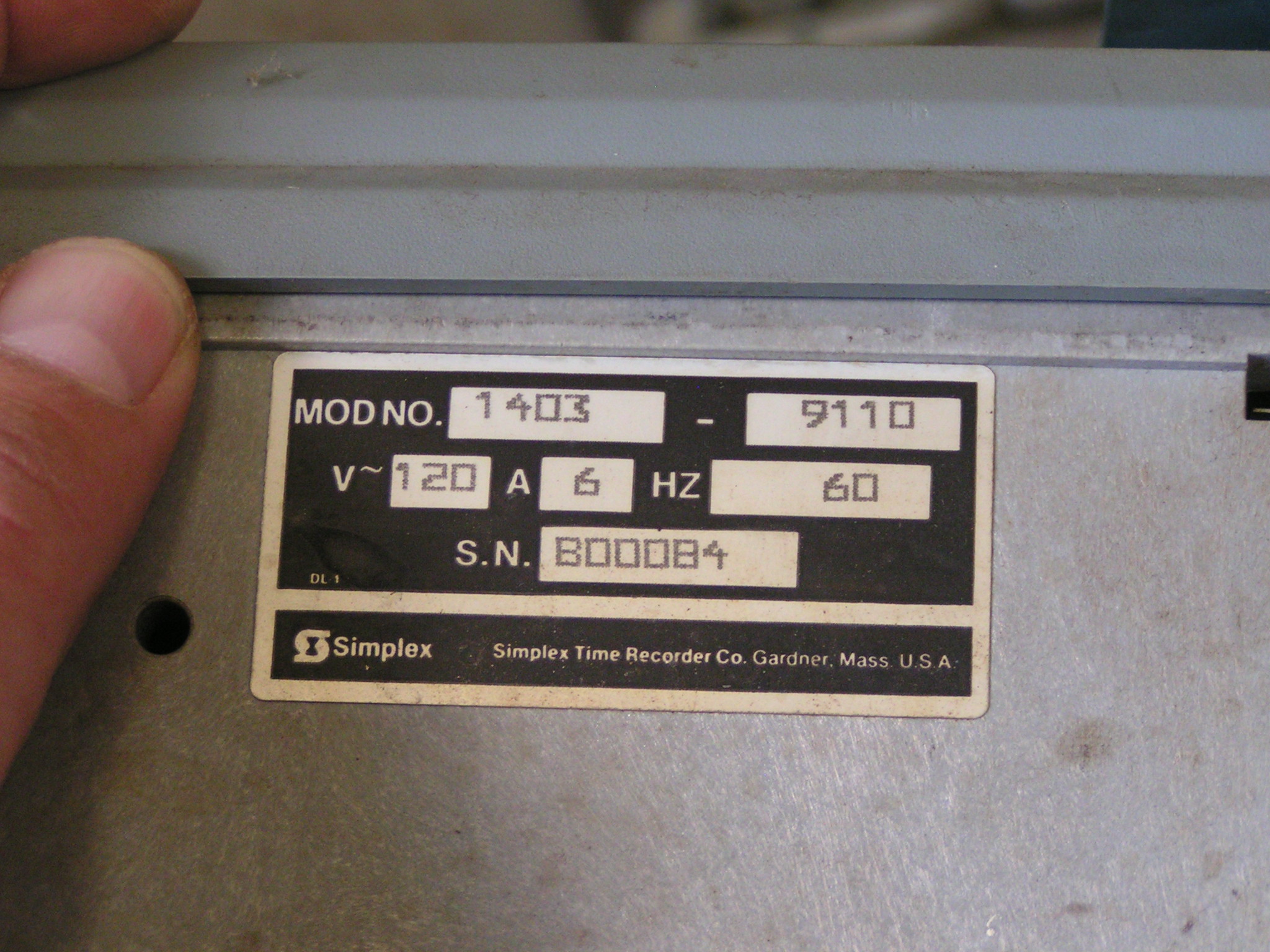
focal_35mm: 108
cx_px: 635
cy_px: 476
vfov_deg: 13.7
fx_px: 3962
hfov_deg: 18.2
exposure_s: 1/100
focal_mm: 16.6
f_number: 3.5
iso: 200
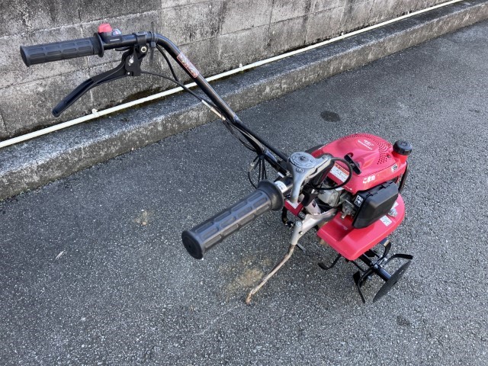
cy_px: 183
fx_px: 395
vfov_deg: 49.7
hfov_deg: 63.4
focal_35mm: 28
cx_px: 244
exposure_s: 1/121
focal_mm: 3.99
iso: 64
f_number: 1.8
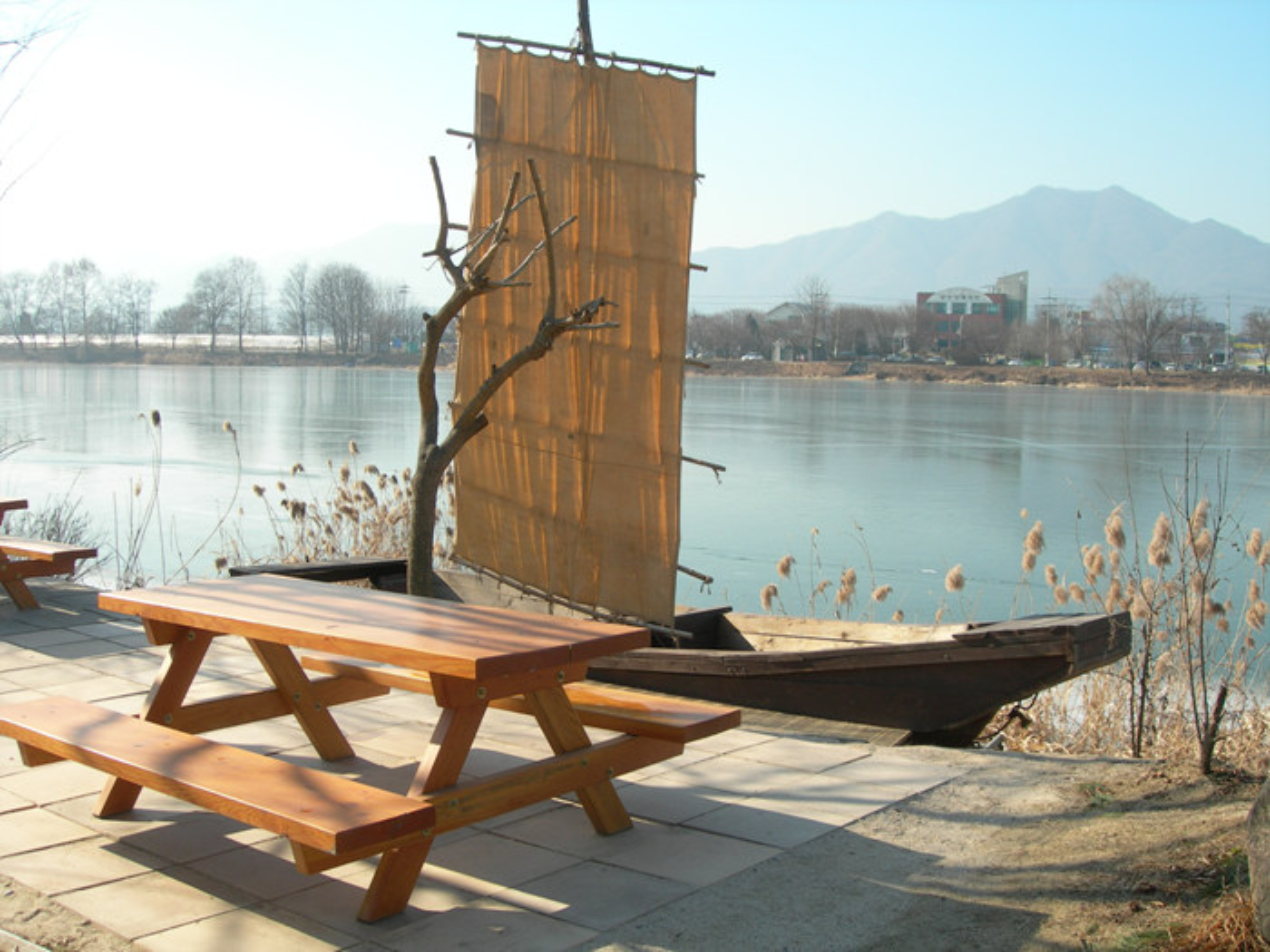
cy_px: 476
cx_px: 635
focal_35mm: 38
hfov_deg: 49.0
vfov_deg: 37.7
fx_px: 1394
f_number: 4.8
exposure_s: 1/288
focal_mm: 7.8
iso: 50
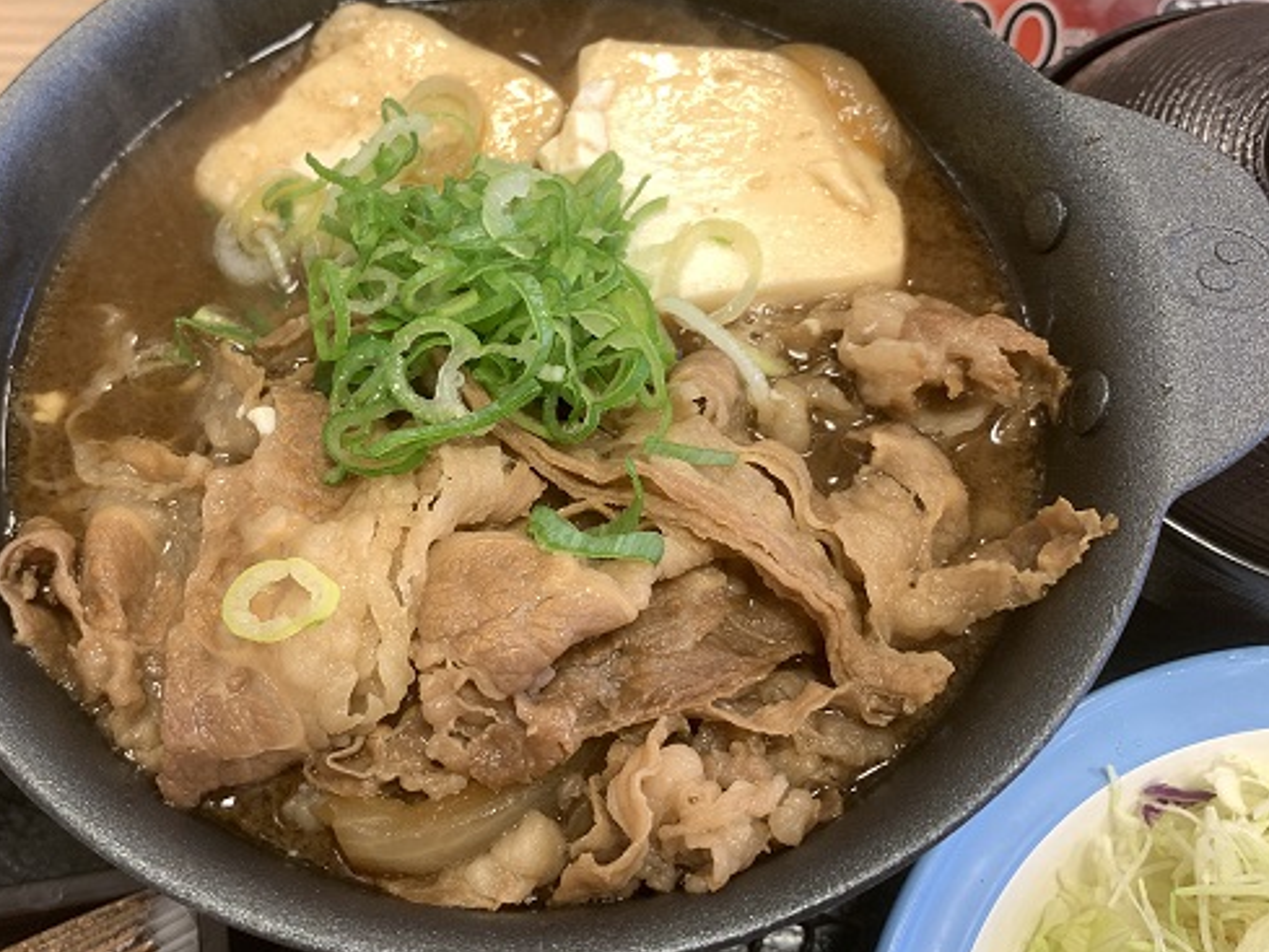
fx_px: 1247
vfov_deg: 41.8
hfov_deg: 53.6
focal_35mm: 34
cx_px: 506
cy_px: 444
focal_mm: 4.25
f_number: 1.8
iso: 80
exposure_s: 1/100
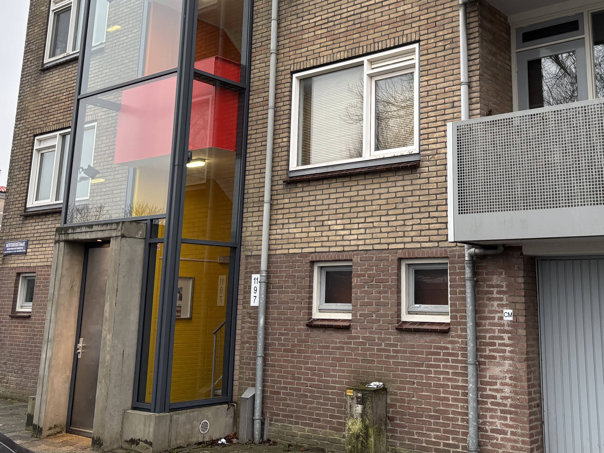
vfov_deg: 34.6
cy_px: 129
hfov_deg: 45.6
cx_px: 356
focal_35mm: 41
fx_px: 715
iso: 125
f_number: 1.6
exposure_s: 1/95
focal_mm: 6
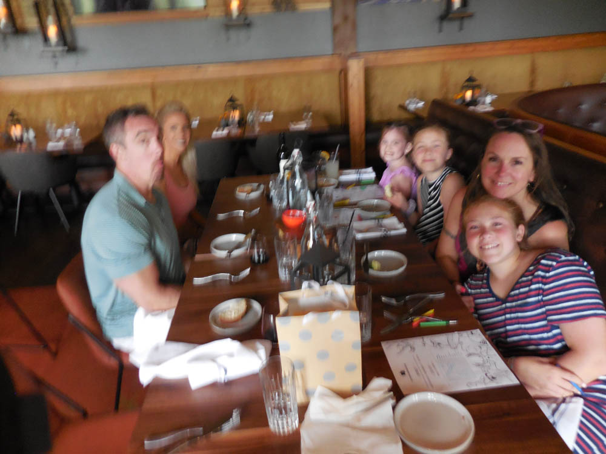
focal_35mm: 25
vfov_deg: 54.9
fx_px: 438
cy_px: 227
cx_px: 303
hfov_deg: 69.4
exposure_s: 1/25
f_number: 3.3
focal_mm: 4.5
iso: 400
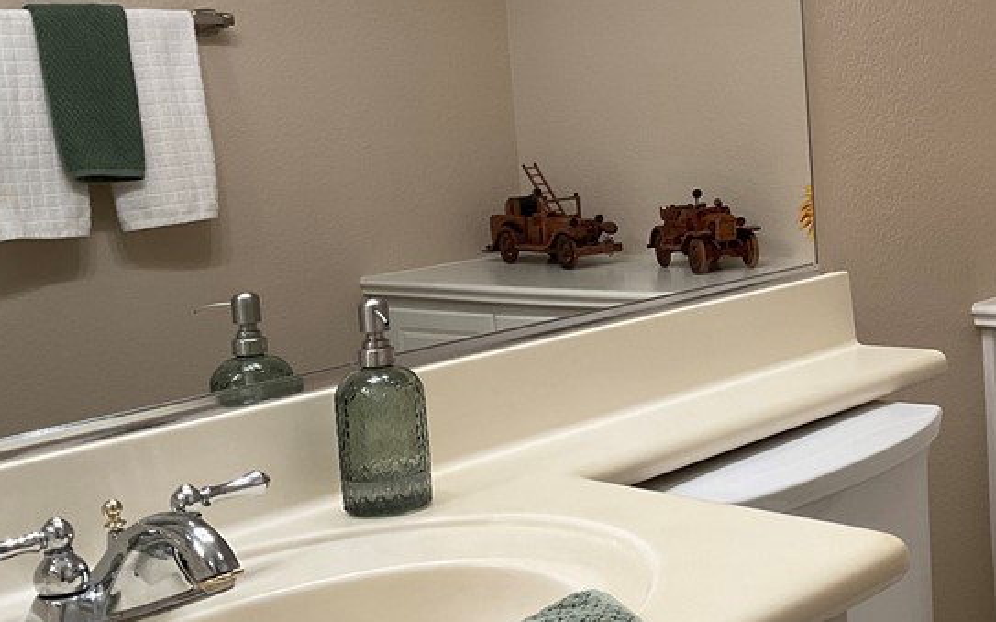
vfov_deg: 22.3
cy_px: 244
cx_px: 814
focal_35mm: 58
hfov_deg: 33.9
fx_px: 1574
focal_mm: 3
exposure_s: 1/120
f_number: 1.8
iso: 64
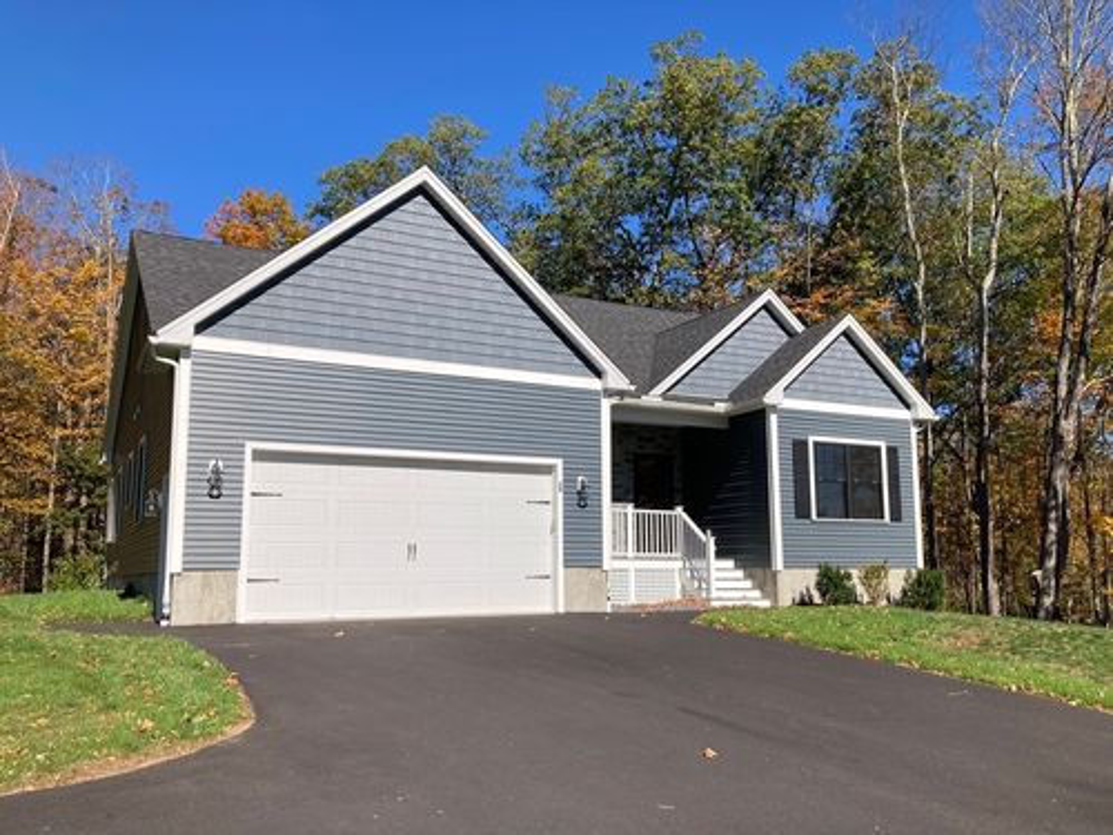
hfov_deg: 63.4
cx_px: 556
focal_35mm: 28
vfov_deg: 49.7
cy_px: 418
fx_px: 900
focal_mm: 3.99
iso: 20
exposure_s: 1/2404
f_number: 1.8
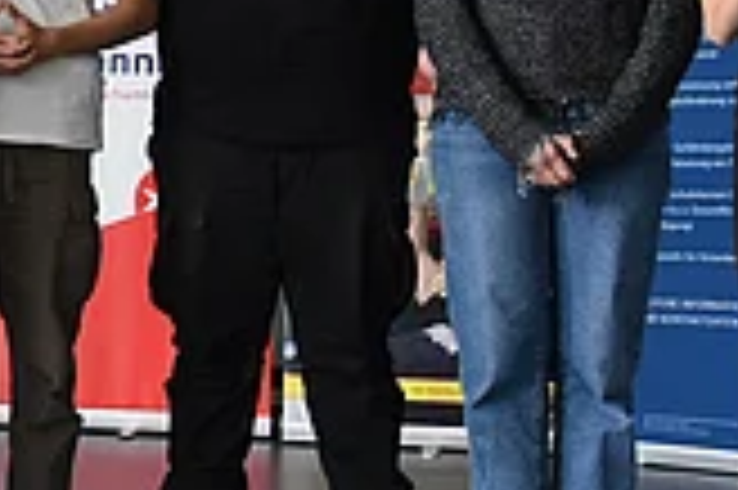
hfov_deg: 15.0
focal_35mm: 132
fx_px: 2703
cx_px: -130
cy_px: 79
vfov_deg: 10.3
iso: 1400
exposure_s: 1/60
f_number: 3.8
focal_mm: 24
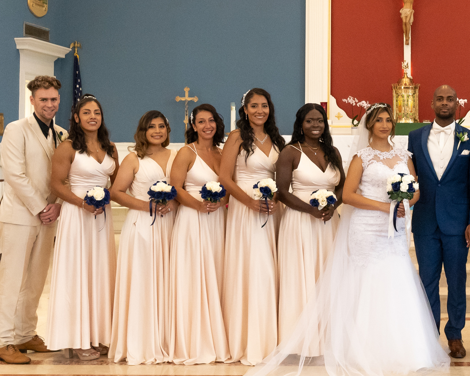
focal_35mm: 64
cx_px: 424
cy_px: 107
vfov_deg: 23.7
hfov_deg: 28.4
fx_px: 890
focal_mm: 24
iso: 3200
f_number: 5
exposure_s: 1/80
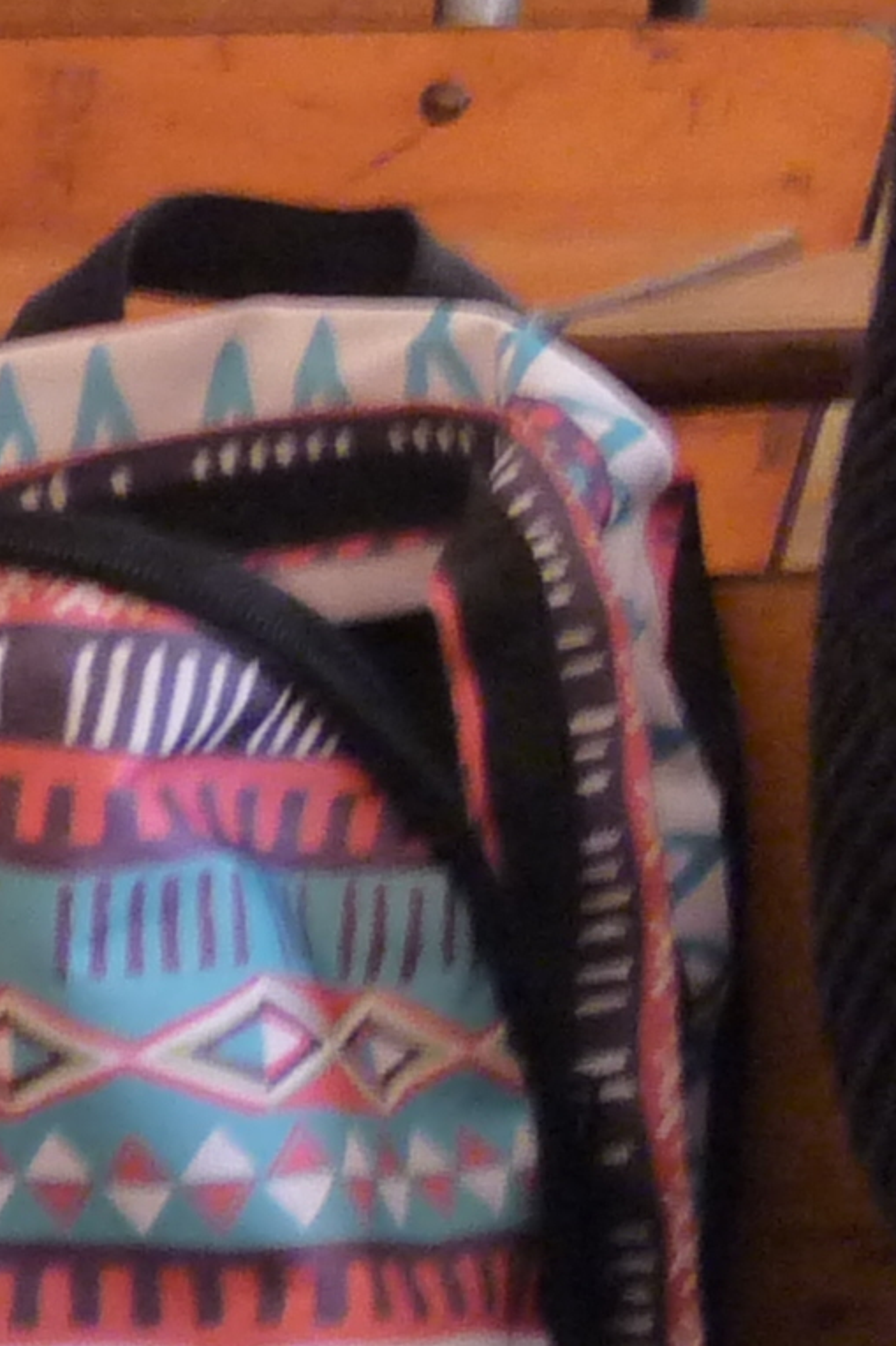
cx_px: 3038
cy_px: -532
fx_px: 5938
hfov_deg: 7.3
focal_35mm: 159
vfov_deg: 12.4
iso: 400
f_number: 3
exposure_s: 1/10
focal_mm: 5.6
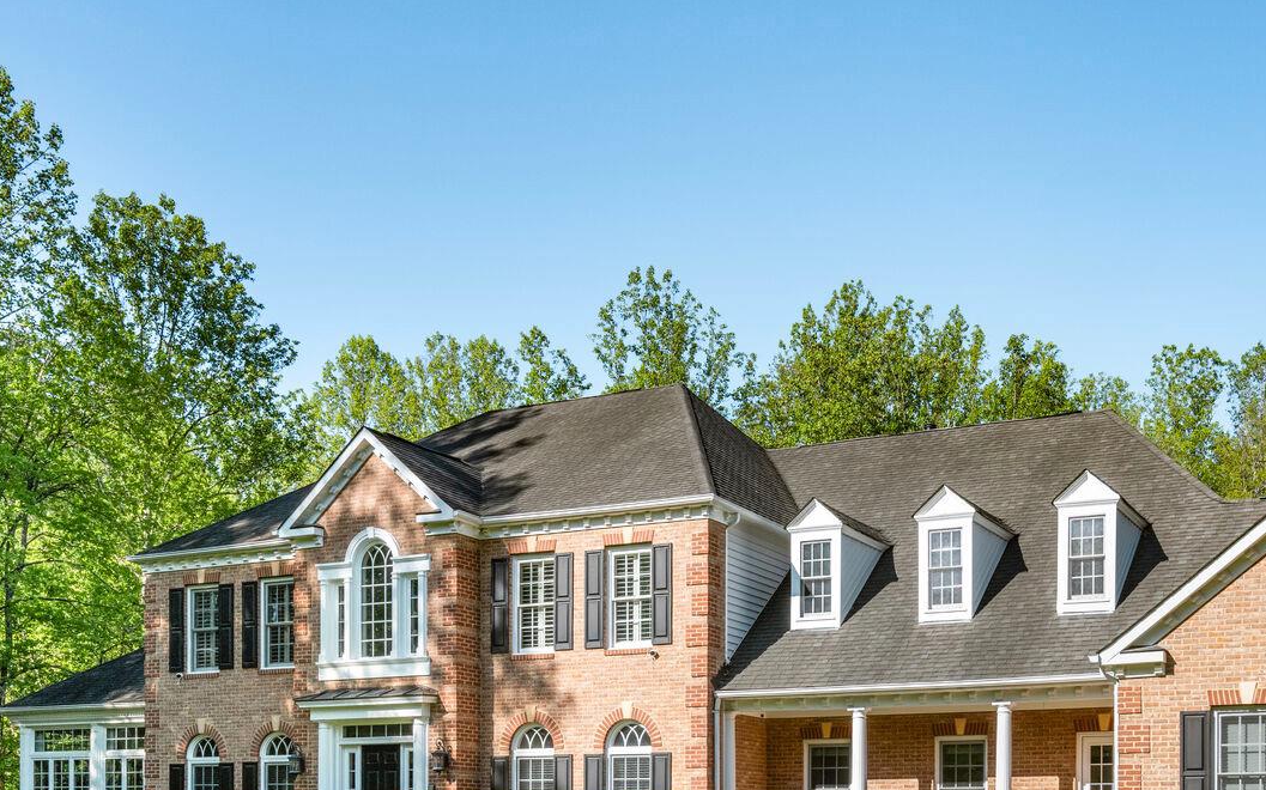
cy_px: 553
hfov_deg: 48.4
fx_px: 1380
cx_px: 853
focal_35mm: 40
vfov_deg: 31.6
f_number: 9
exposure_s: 1/400
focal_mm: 24
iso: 200
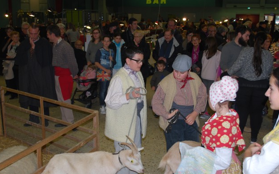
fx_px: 346
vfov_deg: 28.3
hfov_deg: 43.9
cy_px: 93
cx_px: 139
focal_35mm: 46
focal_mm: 29
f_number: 4.8
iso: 200
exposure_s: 1/60
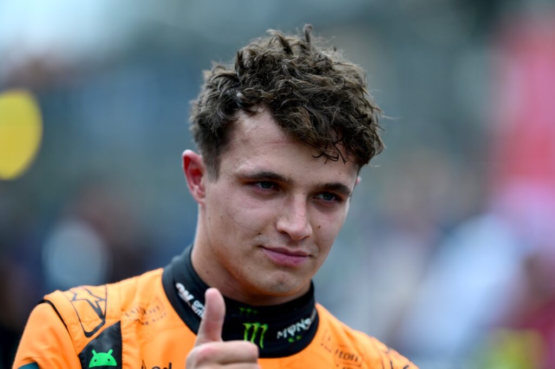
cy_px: 184
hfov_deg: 10.3
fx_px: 3082
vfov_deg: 6.9
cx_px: 278
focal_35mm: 200
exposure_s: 1/1250
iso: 200
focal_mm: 200
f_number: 2
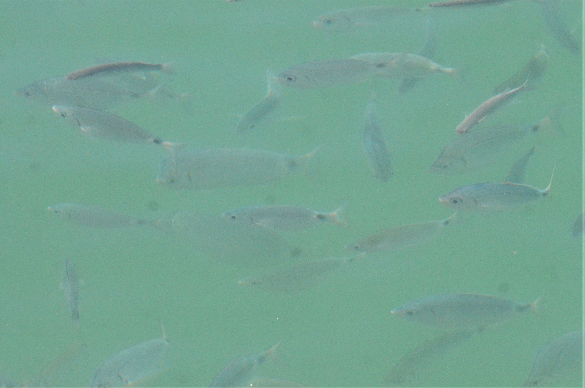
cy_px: 194
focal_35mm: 165
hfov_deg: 12.5
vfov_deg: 8.3
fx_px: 2676
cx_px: 292
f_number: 11
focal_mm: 110
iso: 2500
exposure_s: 1/2000
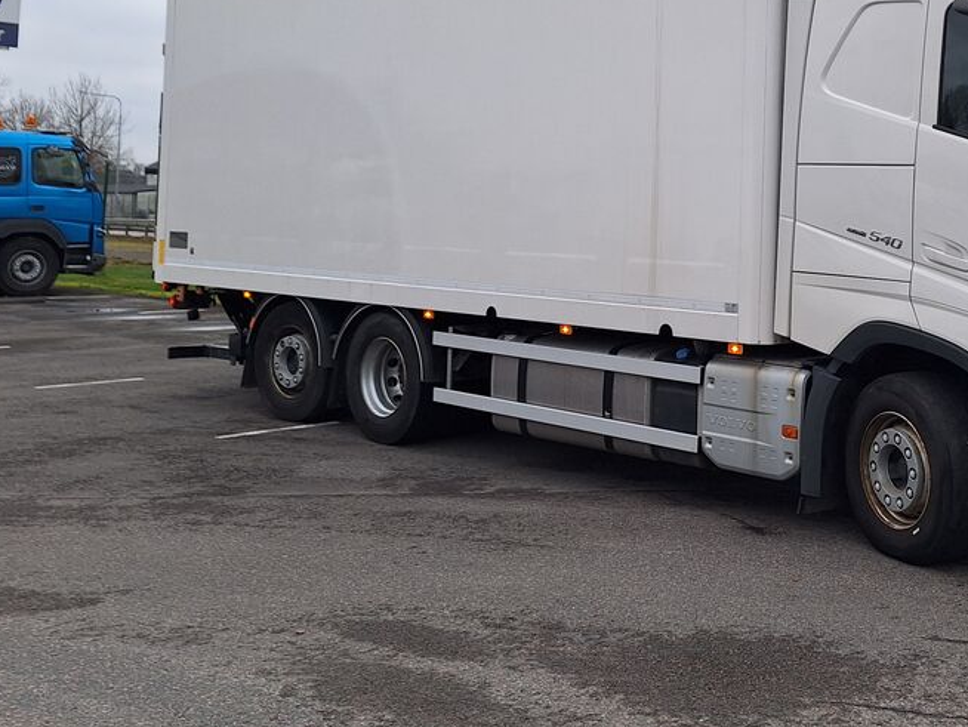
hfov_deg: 40.7
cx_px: 742
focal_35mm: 45
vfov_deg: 31.6
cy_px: 170
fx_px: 1259
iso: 40
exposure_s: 1/115
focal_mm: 5.54
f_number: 1.8
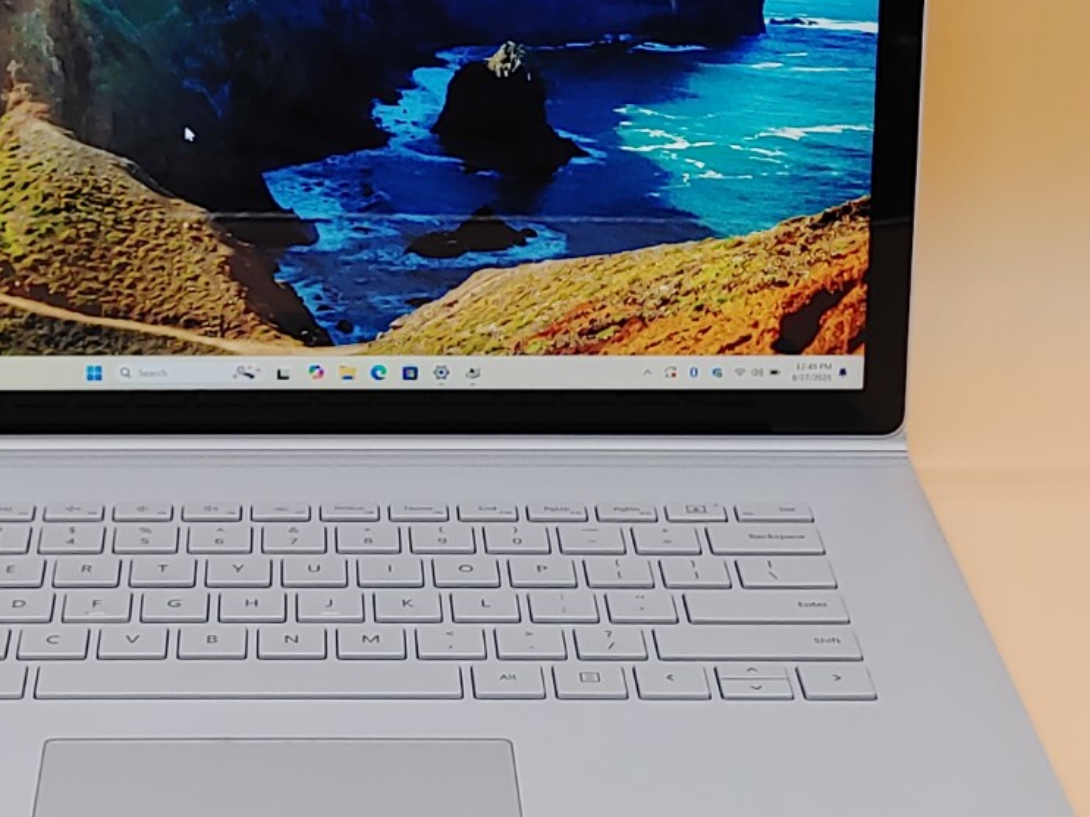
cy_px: 295
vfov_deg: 15.5
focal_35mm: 95
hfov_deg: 20.5
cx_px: 293
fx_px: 2991
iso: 50
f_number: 1.8
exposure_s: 1/117
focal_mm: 4.36
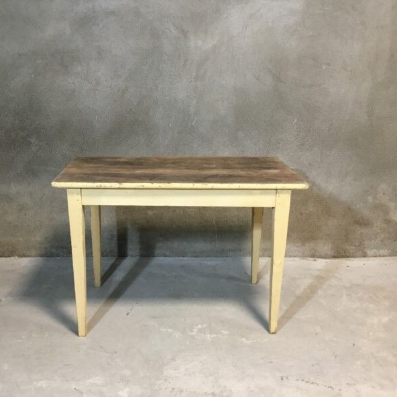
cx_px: 174
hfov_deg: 44.8
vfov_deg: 44.9
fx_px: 480
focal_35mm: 37
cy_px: 201
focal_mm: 3.3
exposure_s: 1/20
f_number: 2.4
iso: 200
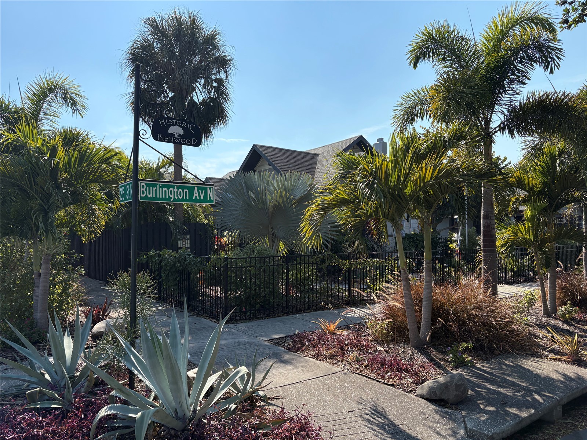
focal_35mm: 26
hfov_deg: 67.3
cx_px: 294
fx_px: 441
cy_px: 220
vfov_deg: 53.1
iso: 50
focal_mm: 5.96
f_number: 1.6
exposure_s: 1/4065
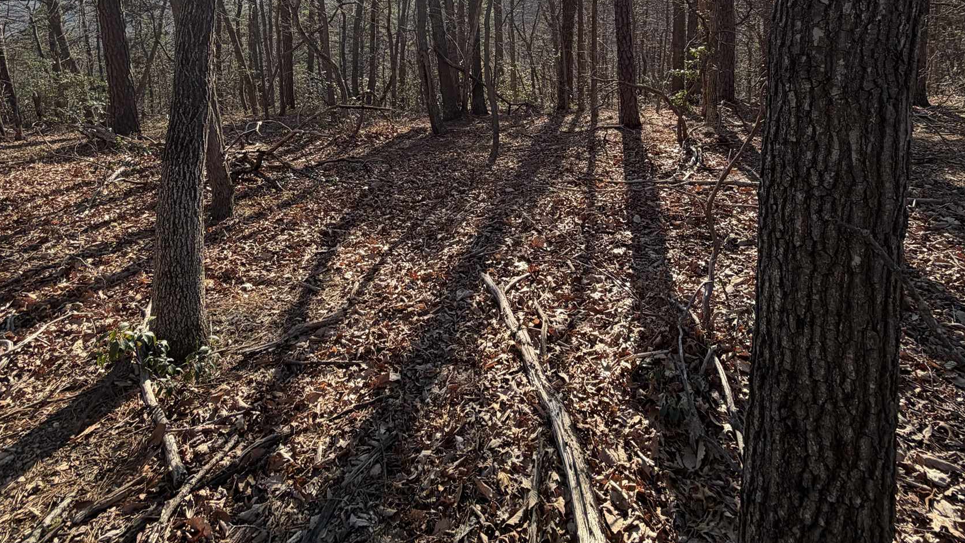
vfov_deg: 47.8
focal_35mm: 21
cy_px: 50
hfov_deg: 83.8
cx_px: 494
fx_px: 537
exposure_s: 1/514
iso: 40
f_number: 2.2
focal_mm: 2.22
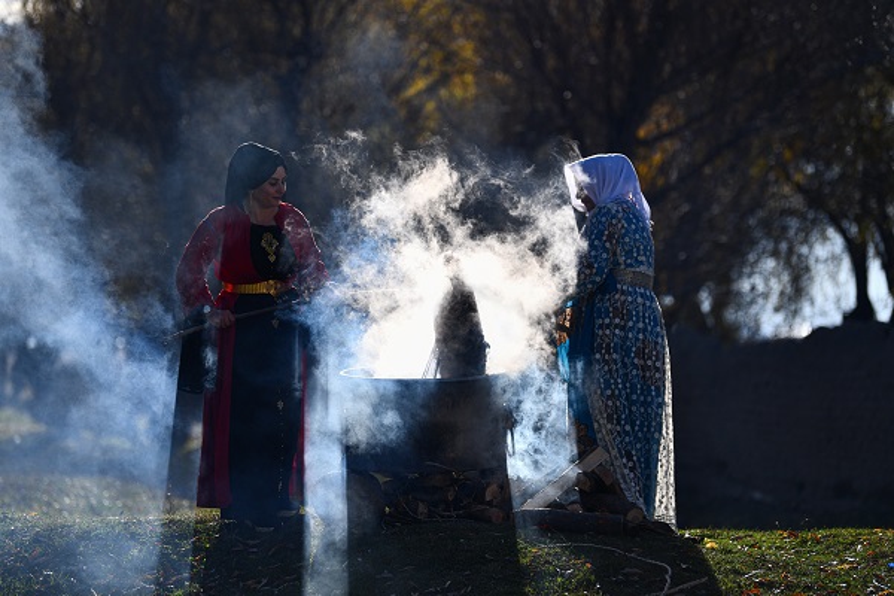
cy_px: 298
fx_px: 3352
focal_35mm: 135
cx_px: 447
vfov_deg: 10.2
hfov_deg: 15.2
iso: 250
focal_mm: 135
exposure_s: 1/8000
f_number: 2.8
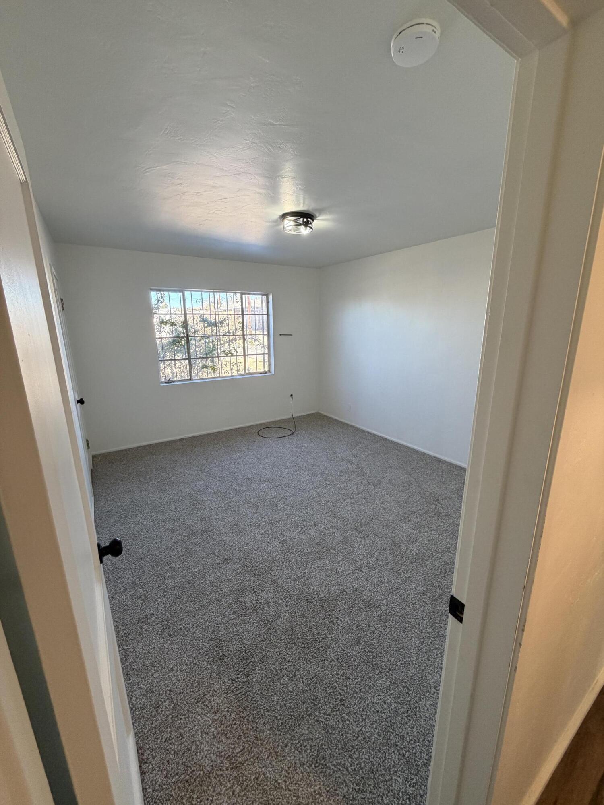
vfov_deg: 102.1
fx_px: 326
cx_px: 302
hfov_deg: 85.7
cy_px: 402
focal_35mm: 14
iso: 200
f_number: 2.2
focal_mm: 2.22
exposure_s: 1/120
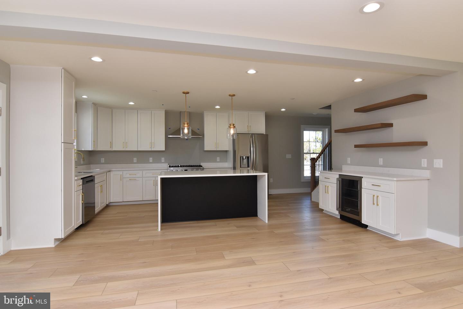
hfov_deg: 90.0
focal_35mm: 18
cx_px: 232
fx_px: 232
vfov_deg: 67.5
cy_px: 154
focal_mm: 12
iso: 400
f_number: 9
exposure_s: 1/100
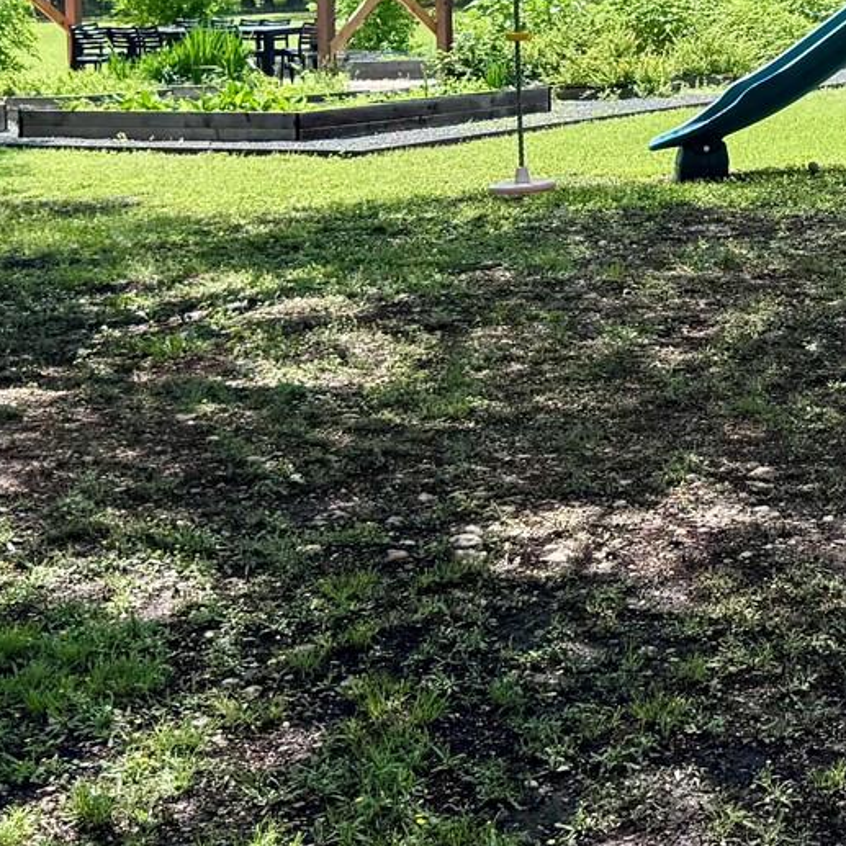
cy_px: -146
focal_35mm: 84
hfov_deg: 19.7
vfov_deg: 19.5
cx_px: 959
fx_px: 2323
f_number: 1.78
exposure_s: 1/1311
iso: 80
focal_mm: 6.76
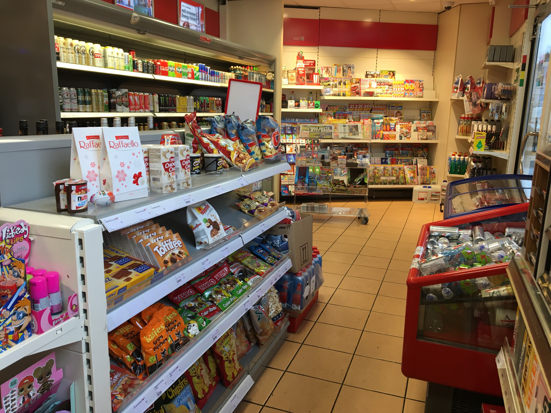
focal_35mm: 29
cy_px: 206
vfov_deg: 48.2
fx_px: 462
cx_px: 276
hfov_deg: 61.7
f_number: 2.2
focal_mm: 4.15
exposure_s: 1/33
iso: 25
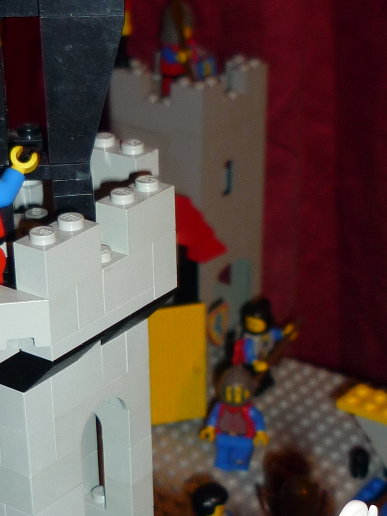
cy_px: 361
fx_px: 1341
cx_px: 229
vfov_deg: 21.6
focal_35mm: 90
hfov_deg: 16.4
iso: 100
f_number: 2.8
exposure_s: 1/30
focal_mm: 5.5
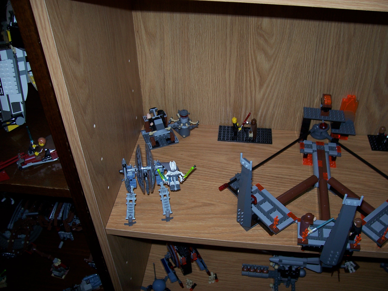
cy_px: 146
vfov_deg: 41.8
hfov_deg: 54.0
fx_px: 381
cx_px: 194
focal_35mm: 34
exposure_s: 1/60
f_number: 2.7
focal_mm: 5.6
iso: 80
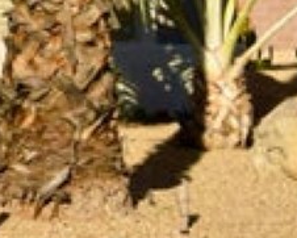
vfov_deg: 6.7
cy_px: -224
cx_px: -465
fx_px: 1970
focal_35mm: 224
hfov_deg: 7.9
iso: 100
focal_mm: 20
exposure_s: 1/200
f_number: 13
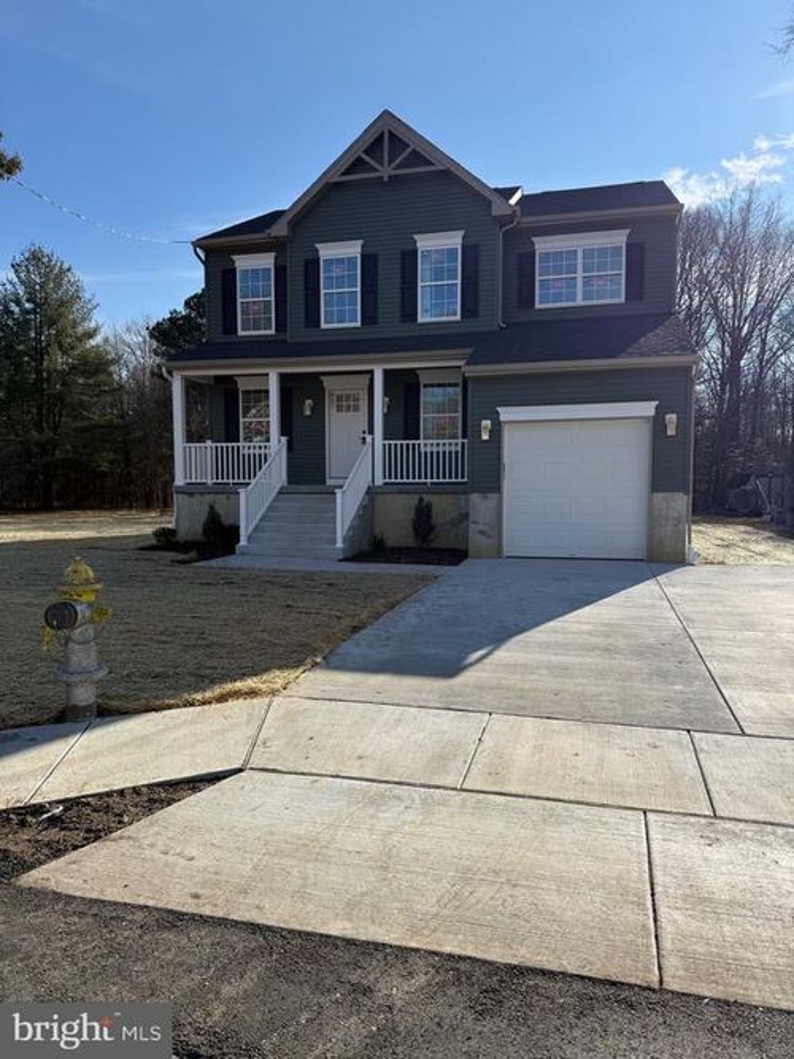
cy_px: 530
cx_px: 397
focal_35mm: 24
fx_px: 734
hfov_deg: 56.8
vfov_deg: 71.6
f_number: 1.78
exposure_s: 1/5319
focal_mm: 6.76
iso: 100
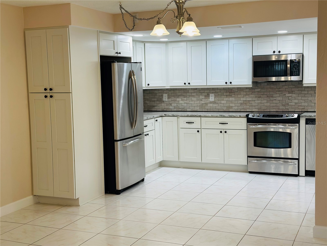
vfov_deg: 30.3
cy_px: 123
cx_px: 164
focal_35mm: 48
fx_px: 453
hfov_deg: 39.7
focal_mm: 6.86
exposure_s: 1/120
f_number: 1.78
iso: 80
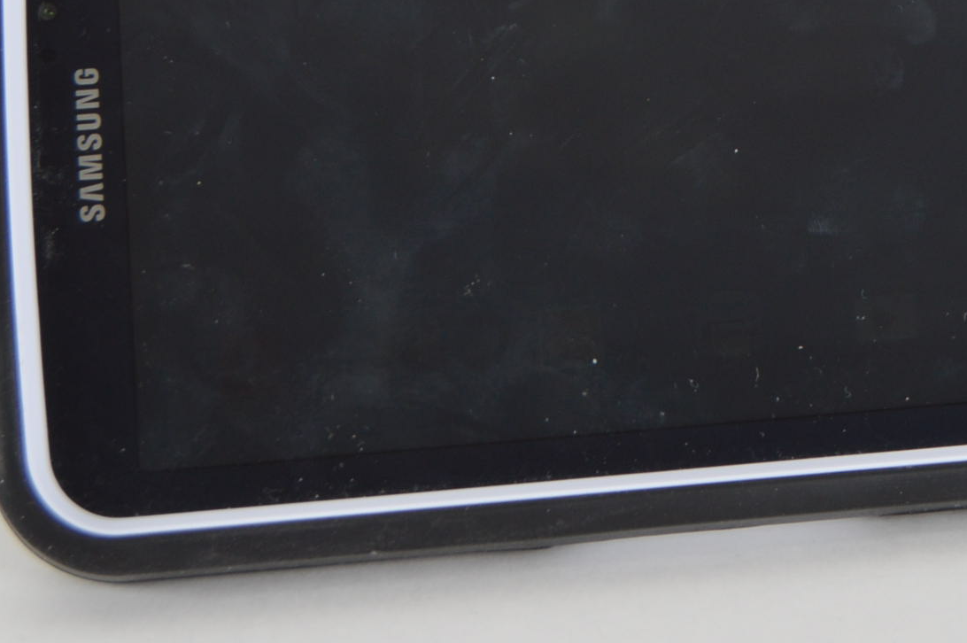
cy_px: -186
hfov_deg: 12.8
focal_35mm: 157
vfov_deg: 8.6
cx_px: 1146
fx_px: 4213
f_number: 9
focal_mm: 38
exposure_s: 1/80
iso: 200
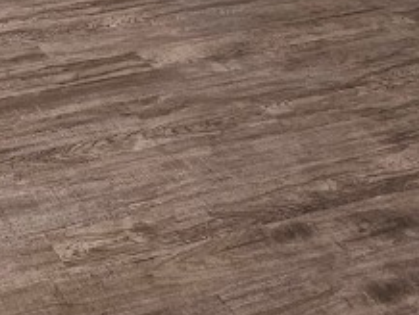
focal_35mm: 61
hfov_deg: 27.8
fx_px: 739
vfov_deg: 19.5
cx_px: -83
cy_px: -213
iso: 160
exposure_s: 1/60
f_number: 2.2
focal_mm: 2.2
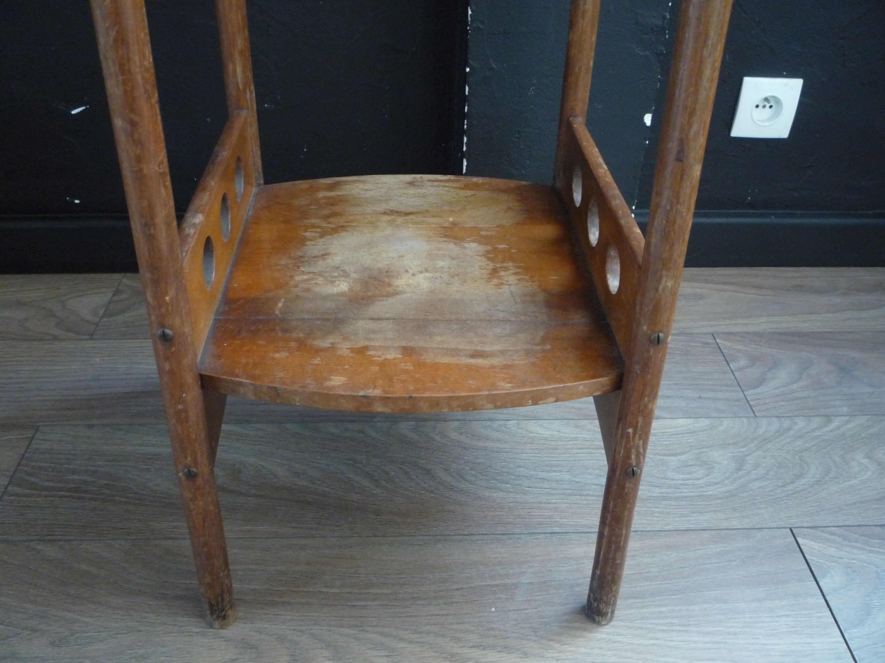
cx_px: 442
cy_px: 332
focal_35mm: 30
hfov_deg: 60.0
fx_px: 767
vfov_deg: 46.8
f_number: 3.3
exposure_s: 1/8
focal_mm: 5.2
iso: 400
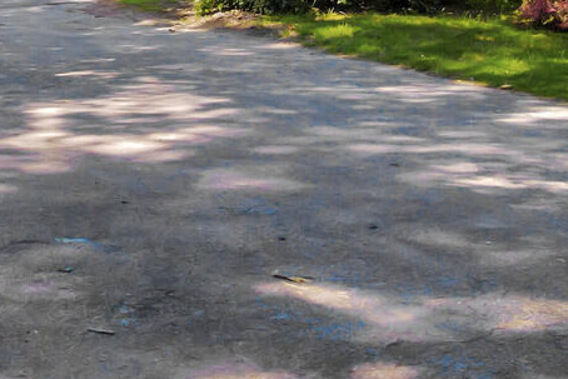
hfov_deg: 21.2
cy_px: -145
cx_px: -145
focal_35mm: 88
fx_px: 1389
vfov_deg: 14.7
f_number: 2.8
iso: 200
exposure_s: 1/200
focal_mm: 4.5
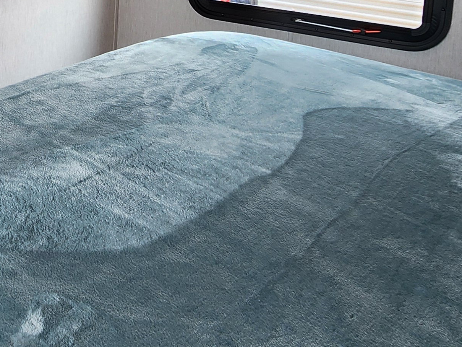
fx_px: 574
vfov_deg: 30.1
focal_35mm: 43
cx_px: -3
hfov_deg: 38.7
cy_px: -37
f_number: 2.2
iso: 50
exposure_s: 1/60
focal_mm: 2.2
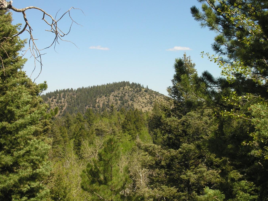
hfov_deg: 22.3
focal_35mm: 88
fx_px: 681
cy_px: 107
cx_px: 136
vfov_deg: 16.8
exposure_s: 1/158
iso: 50
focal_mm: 18.8
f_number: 7.1
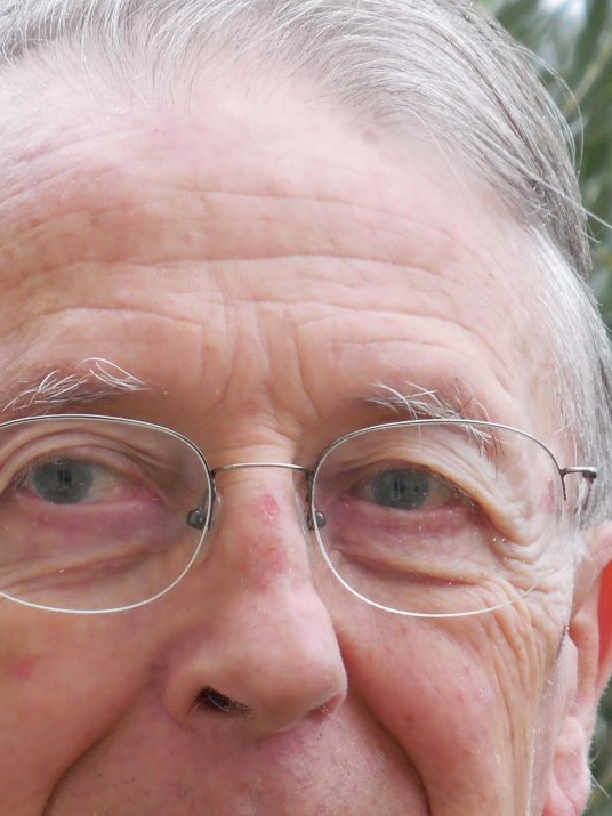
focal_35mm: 416
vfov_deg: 4.8
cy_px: 627
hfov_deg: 3.6
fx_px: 9809
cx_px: 161
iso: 220
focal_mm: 40.2
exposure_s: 1/60
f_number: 5.8
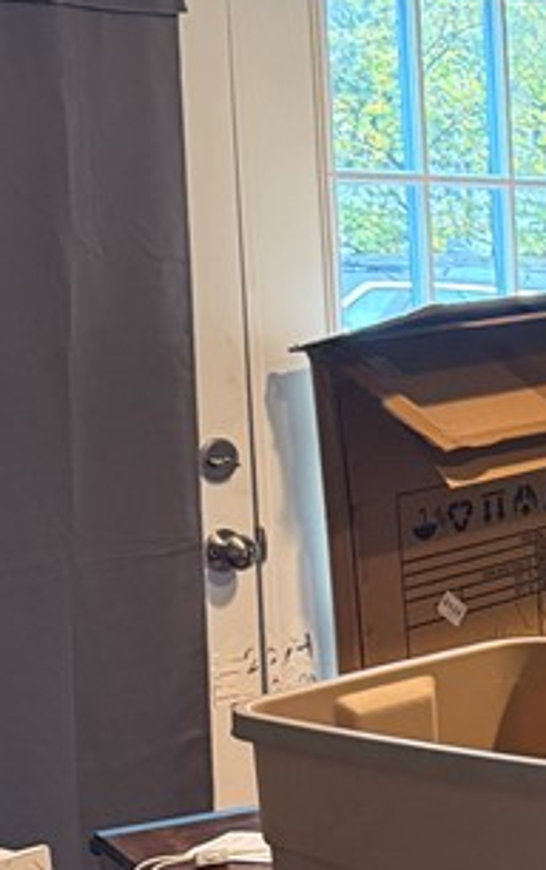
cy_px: 557
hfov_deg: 13.5
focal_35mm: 85
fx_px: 2018
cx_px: 1038
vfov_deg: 24.3
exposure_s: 1/60
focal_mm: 6.76
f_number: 1.78
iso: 320
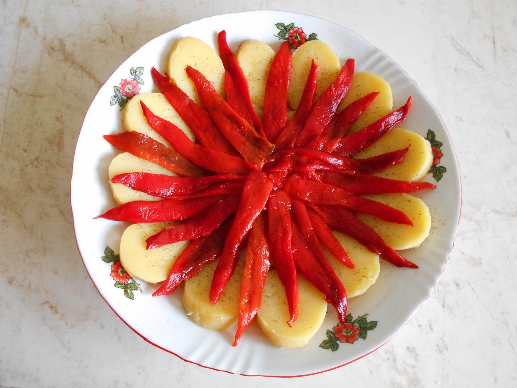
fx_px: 388
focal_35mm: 26
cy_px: 194
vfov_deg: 53.1
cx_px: 258
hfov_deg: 67.3
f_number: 3.2
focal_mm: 4.6
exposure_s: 1/60
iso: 800
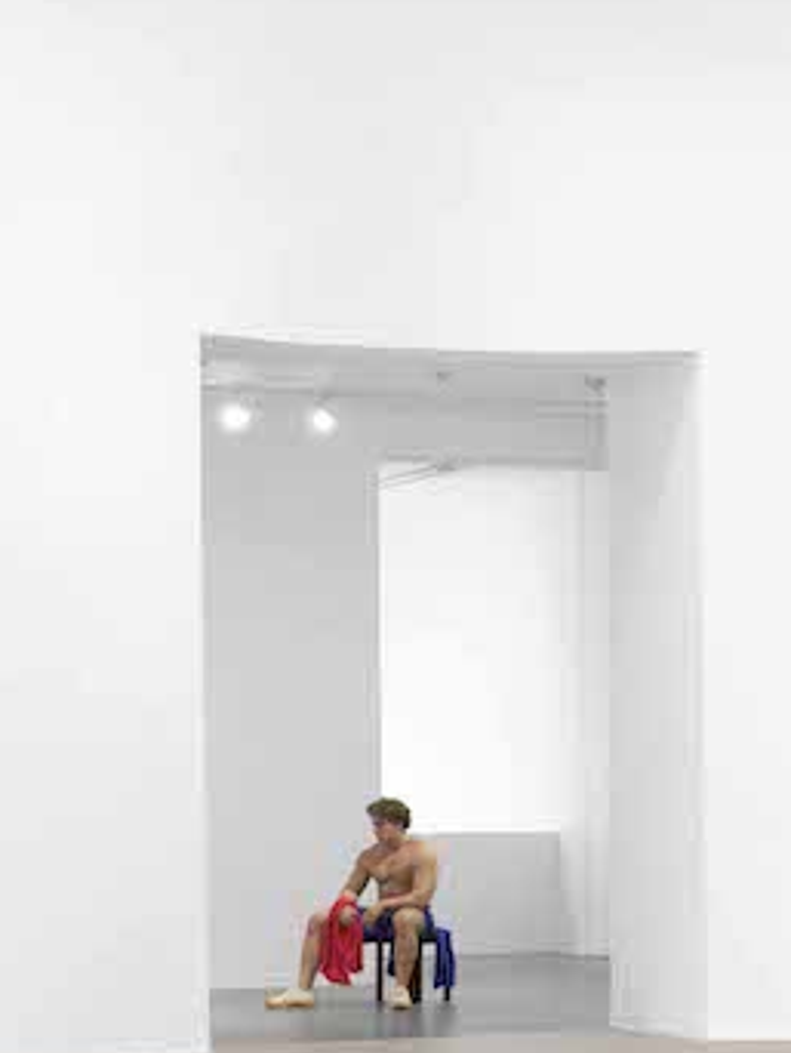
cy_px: 784
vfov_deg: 16.6
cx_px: 1262
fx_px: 3591
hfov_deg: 11.9
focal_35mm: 118
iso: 125
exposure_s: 1/3
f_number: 10
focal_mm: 42
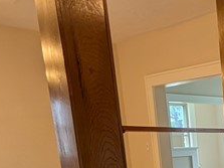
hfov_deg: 24.8
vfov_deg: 23.8
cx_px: 353
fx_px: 356
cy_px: 209
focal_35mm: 55
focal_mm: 2.02
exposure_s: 1/120
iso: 109
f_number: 1.7
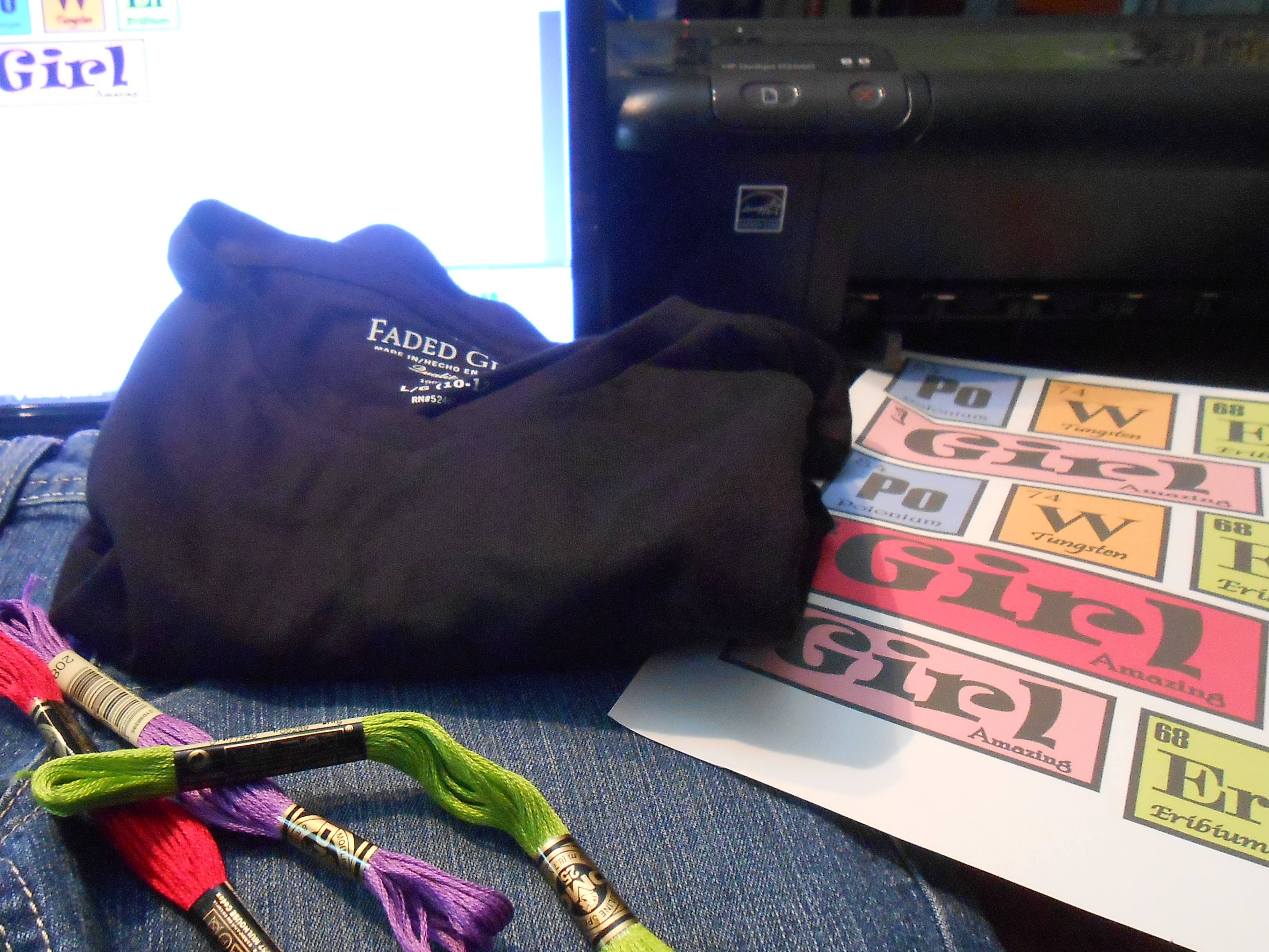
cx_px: 491
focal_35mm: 33
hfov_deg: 54.8
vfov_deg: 42.9
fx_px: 1210
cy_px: 529
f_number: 3.5
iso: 800
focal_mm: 4.6
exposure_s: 1/10
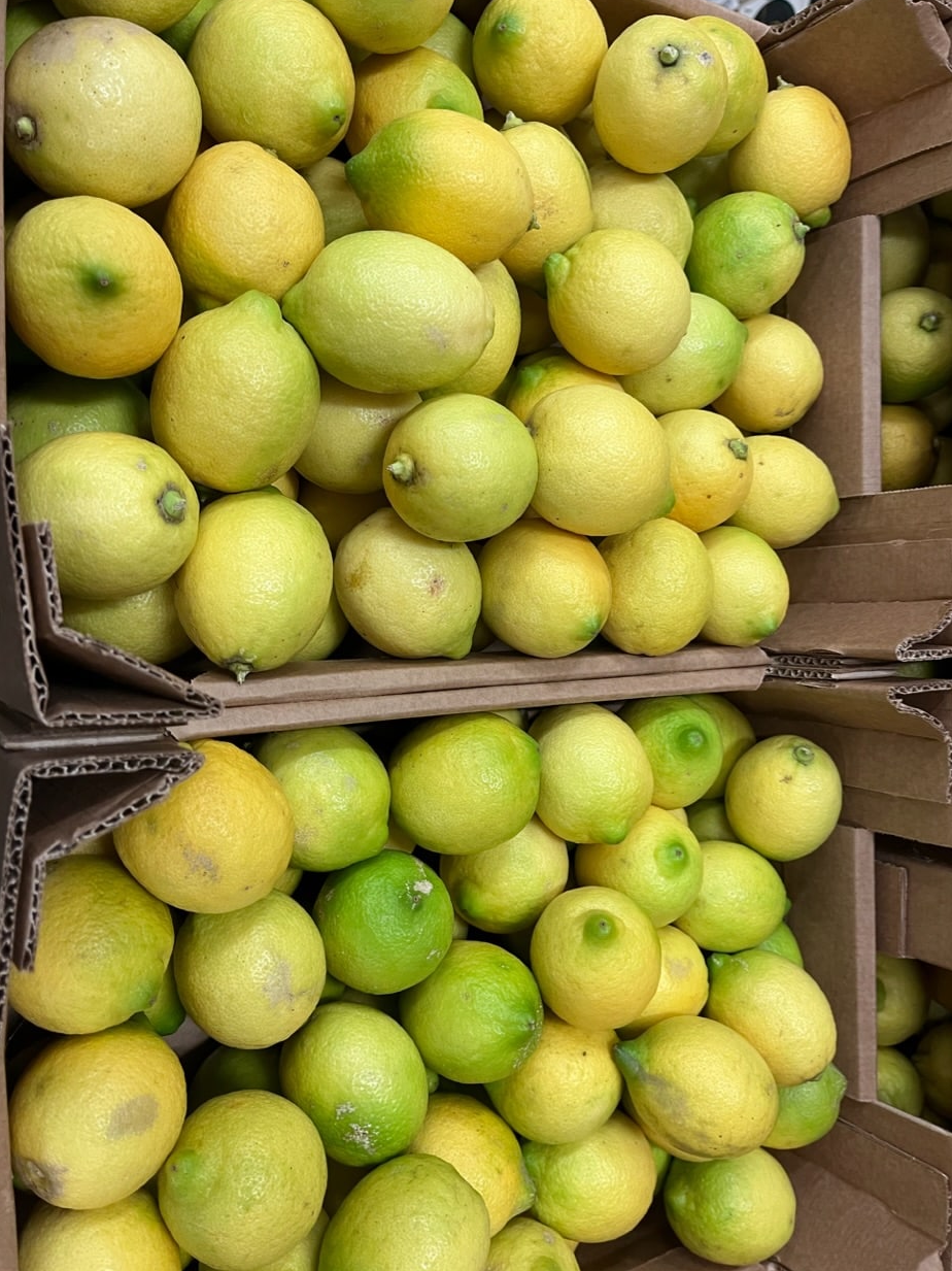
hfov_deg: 51.3
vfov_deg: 65.3
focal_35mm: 27
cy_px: 629
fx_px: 991
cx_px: 460
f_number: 1.6
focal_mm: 5.1
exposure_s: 1/50
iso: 160
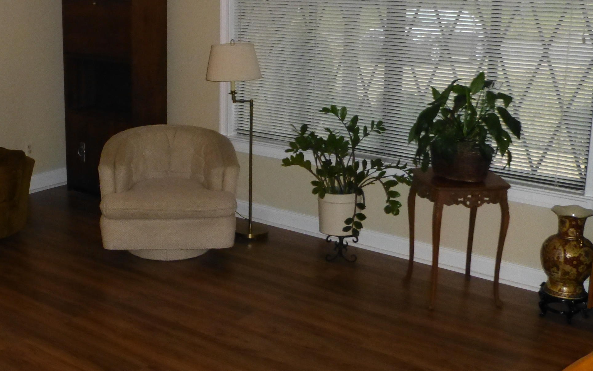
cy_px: 143
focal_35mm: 48
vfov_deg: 26.8
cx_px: 212
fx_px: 776
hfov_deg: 41.4
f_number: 3.7
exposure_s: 1/60
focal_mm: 6.1
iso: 800
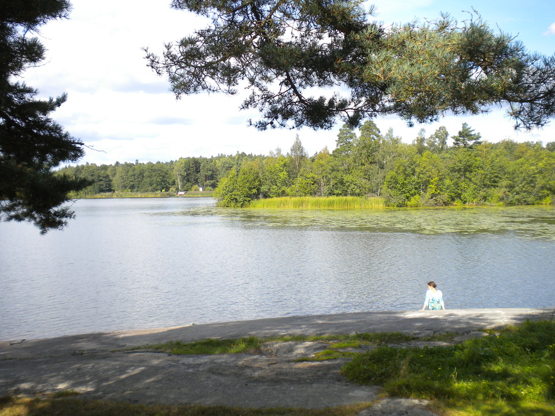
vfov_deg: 35.1
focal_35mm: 41
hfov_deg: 45.8
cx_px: 278
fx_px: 657
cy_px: 208
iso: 113
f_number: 4.9
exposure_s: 1/392
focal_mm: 7.4
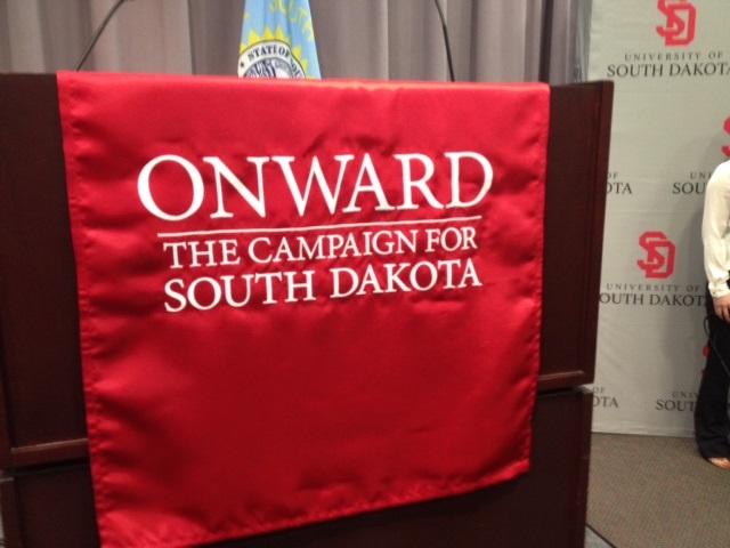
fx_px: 738
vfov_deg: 40.7
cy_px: 274
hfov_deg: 52.6
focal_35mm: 35
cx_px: 365
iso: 200
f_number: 2.4
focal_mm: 4.28
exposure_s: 1/20
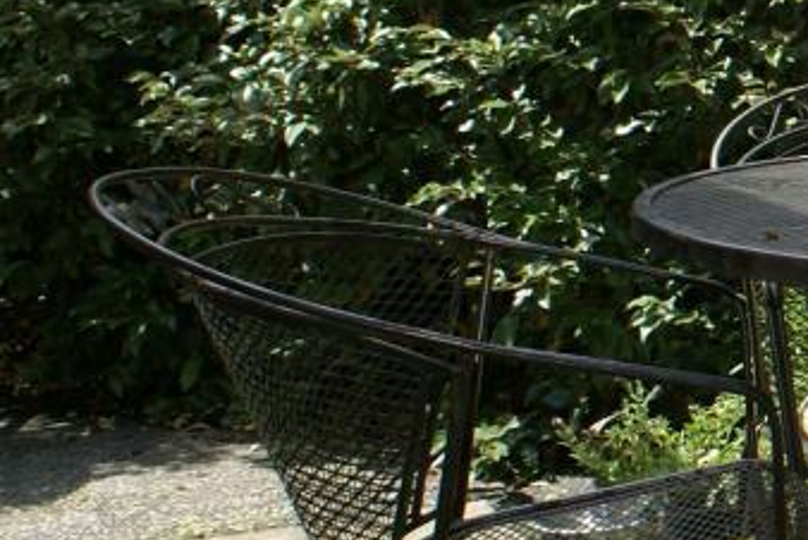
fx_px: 2291
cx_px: 1334
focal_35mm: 102
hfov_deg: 17.3
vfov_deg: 13.3
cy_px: 49
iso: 100
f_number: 8
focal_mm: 20
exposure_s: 1/125
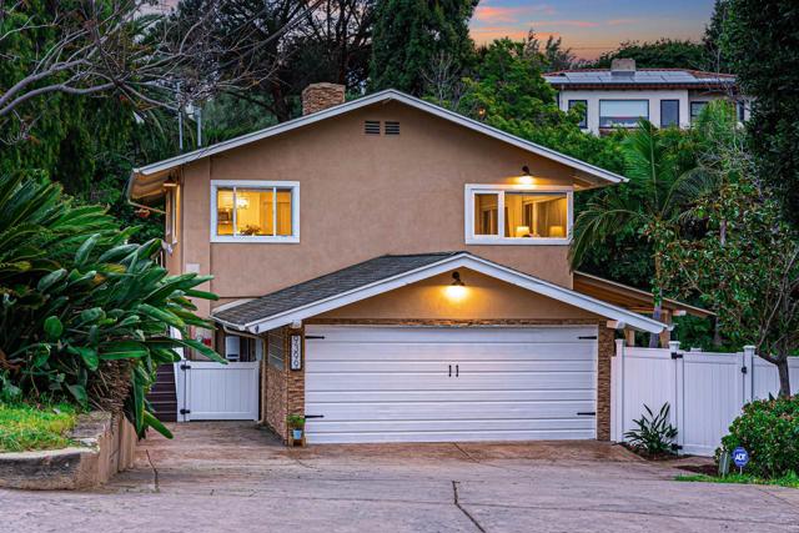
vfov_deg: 23.1
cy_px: 266
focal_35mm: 59
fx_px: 1305
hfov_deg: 34.0
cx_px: 400
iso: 100
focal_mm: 58.8
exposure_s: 1/1.67
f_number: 5.6
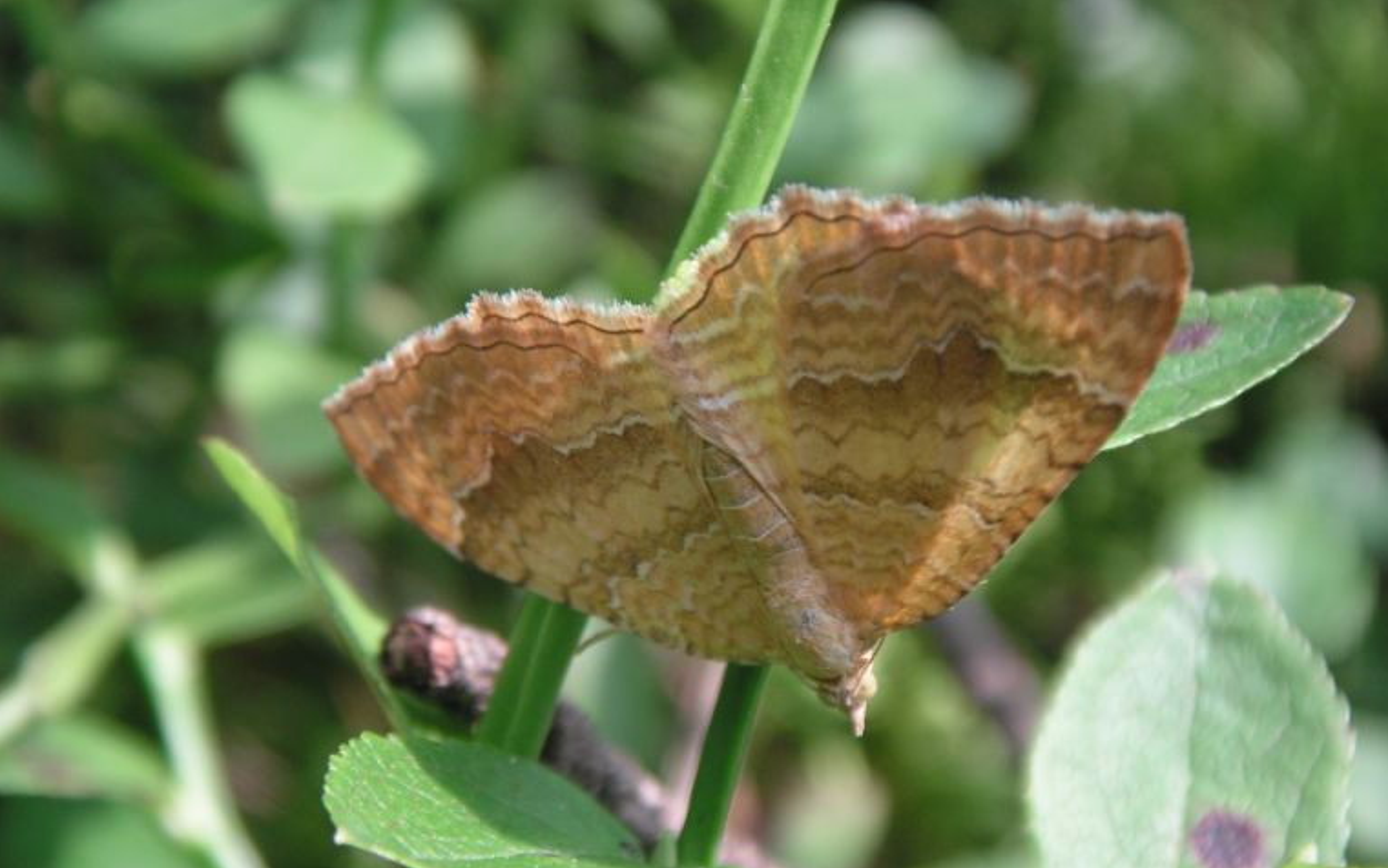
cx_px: 699
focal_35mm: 77
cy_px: 522
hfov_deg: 26.8
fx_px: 2913
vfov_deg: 16.9
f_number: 3.9
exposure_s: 1/90
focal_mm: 12
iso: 80
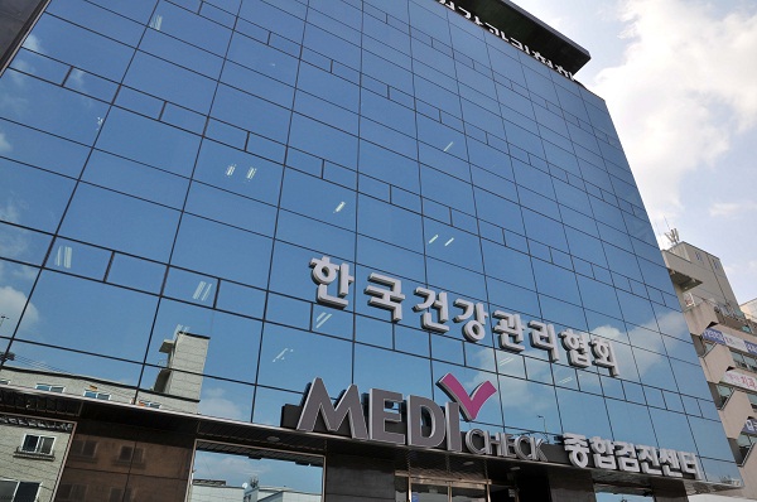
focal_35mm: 24
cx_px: 378
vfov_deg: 53.0
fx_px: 504
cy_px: 251
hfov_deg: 73.8
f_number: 13
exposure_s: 1/160
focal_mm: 16
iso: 200
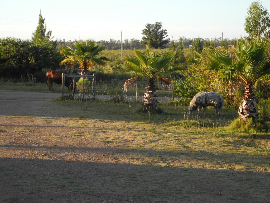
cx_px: 135
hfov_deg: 20.9
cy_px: 102
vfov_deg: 15.7
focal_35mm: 94
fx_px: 733
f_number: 4.5
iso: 100
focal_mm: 20.1
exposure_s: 1/200
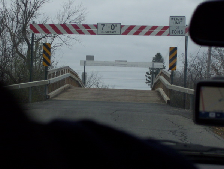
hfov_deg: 18.2
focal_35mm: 108
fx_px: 700
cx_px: 112
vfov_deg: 13.7
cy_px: 84
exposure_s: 1/250
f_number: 4.6
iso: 200
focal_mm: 18
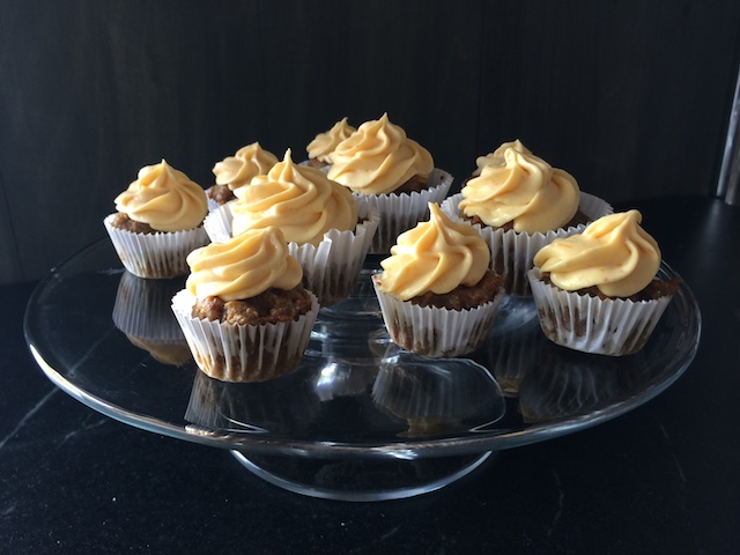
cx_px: 370
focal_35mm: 30
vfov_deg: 46.8
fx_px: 641
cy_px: 278
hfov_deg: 60.0
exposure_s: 1/30
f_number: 2.2
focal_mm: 4.12
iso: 80
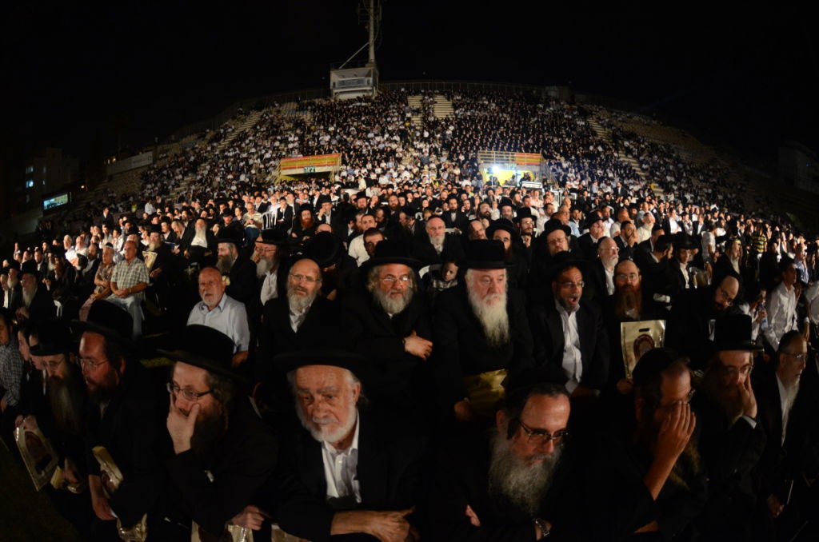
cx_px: 410
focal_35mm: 16
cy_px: 271
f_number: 5.6
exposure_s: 1/30
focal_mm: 10.5
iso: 1600
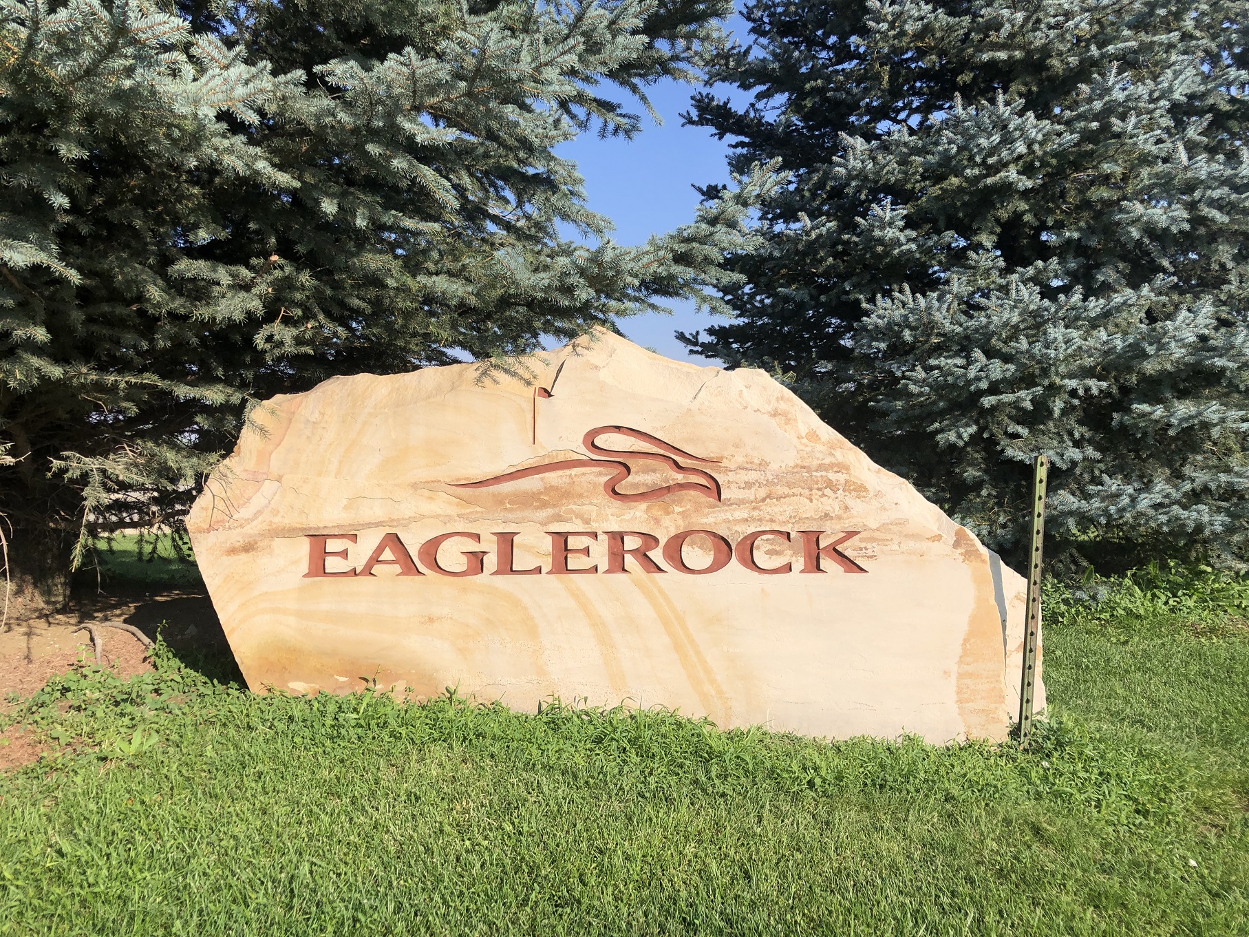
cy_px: 468
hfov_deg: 63.4
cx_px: 624
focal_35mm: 28
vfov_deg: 49.7
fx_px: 1010
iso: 20
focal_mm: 3.99
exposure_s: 1/3205
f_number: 1.8
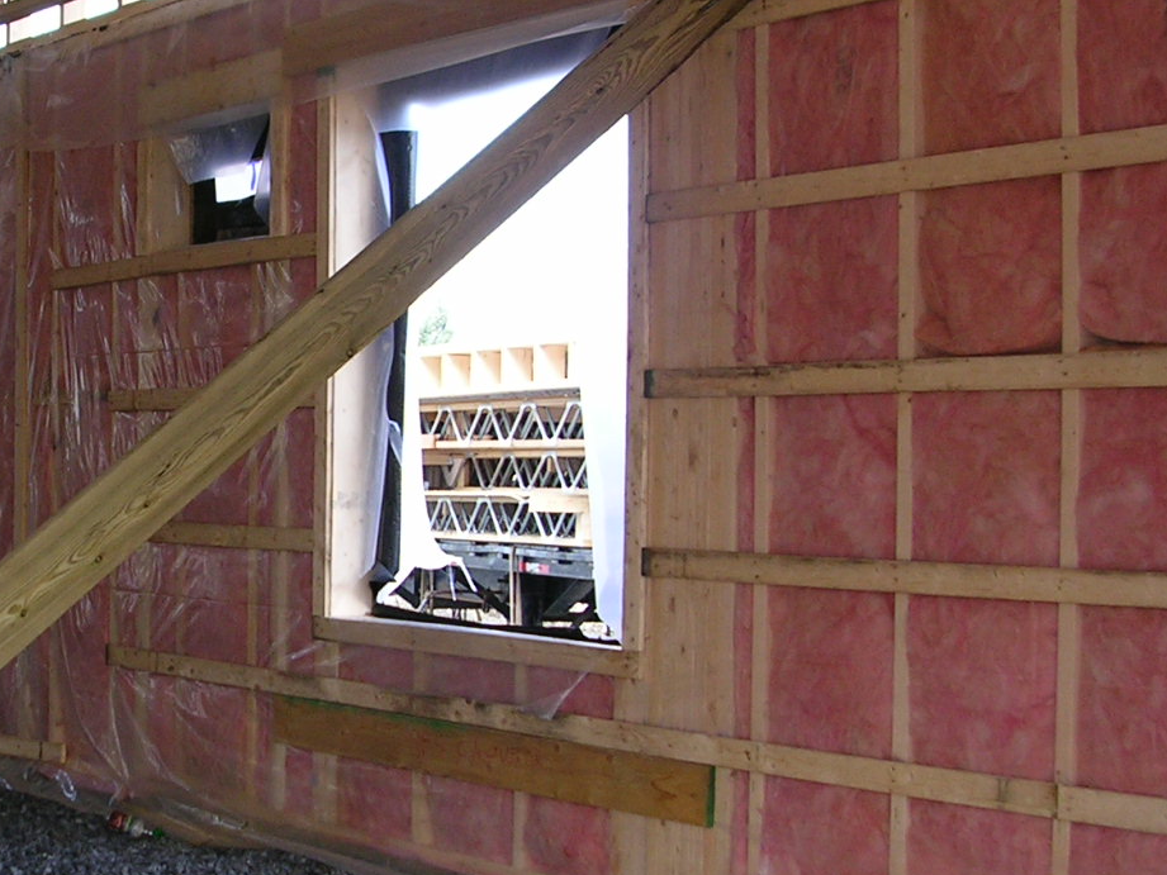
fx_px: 2225
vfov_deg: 22.3
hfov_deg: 28.5
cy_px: 444
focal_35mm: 66
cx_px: 162
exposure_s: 1/68.7
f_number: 2.8
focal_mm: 5.8
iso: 50
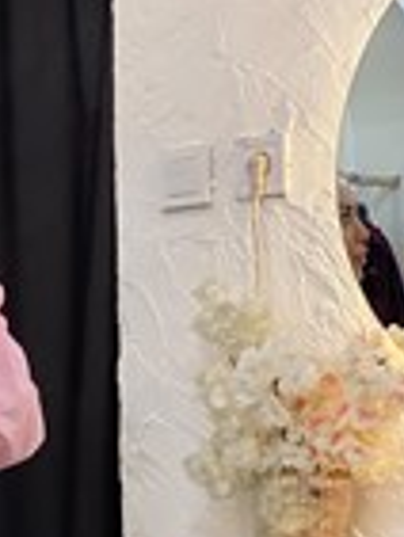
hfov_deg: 9.6
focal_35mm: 152
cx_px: -149
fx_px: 2362
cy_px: 706
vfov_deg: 12.6
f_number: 2
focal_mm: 6
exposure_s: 1/100
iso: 80
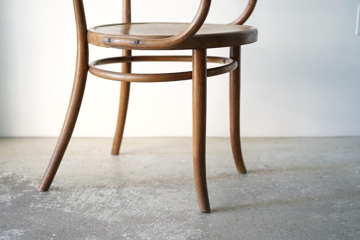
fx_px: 550
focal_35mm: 55
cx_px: 180
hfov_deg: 36.2
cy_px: 120
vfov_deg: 24.6
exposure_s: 1/100
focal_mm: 55
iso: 1600
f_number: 2.8
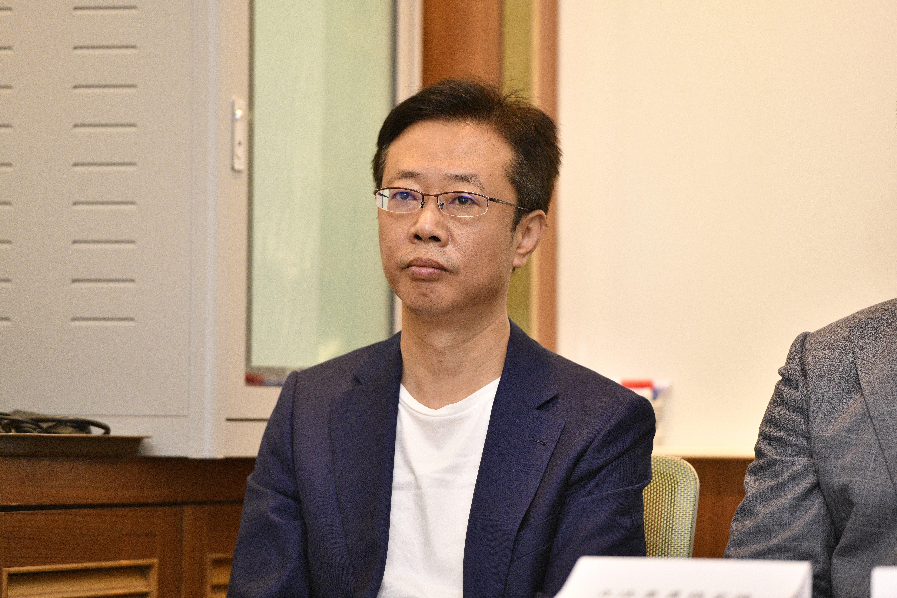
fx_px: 4983
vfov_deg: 6.9
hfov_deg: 10.3
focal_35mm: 200
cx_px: 448
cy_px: 299
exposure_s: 1/125
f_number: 4
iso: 1600
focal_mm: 200
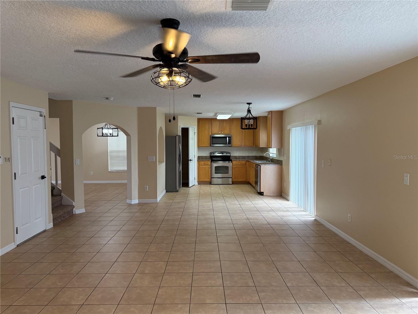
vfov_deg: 56.8
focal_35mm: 24
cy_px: 157
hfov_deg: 71.6
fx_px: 290
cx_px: 209
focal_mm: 6.76
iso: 200
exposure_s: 1/229
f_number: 1.78
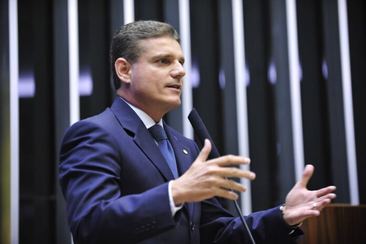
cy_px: 122
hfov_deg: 16.4
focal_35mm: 125
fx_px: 1271
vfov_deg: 11.0
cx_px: 183
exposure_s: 1/60
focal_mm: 125
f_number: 2.8
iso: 2000
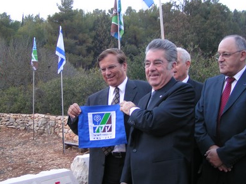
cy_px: 98
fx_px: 313
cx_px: 109
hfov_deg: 42.9
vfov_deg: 32.9
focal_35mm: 44
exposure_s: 1/40
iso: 80
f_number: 2.8
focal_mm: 5.8
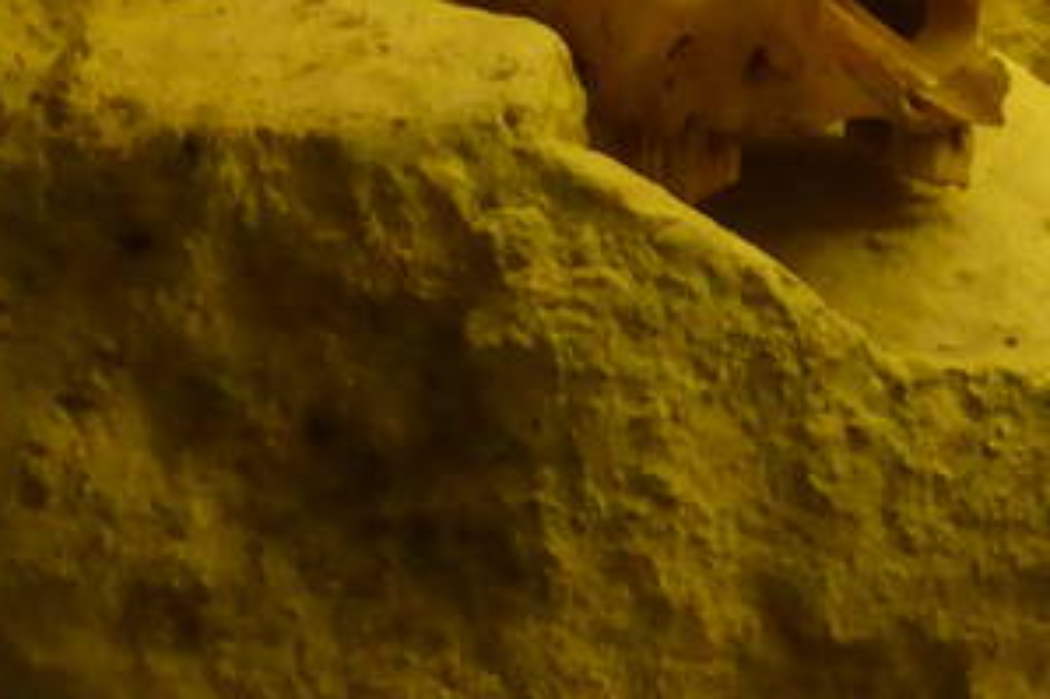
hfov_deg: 7.4
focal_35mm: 256
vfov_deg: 5.4
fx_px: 7462
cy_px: 53
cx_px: 2764
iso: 400
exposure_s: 1/40
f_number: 4.1
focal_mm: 7.9
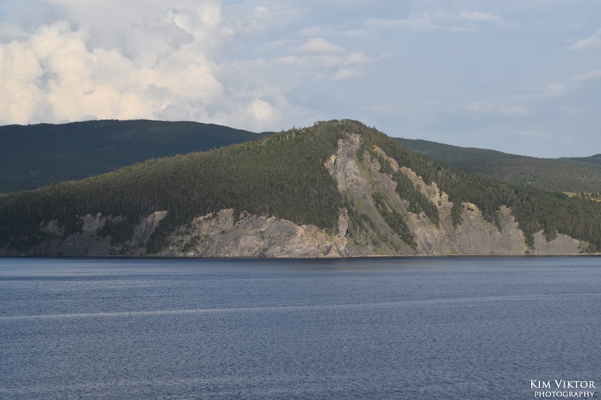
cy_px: 200
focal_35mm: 128
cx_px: 300
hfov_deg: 16.1
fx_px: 2128
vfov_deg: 10.7
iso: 200
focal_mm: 85
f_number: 10
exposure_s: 1/400
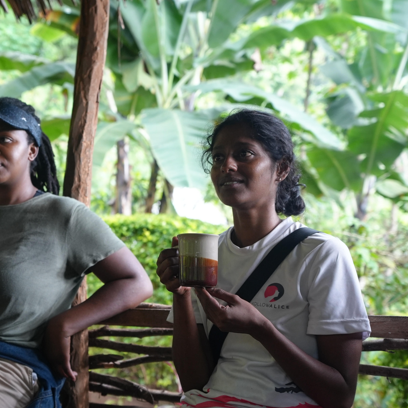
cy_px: 204
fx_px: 680
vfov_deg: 33.4
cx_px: 124
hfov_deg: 33.0
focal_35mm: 51
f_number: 4
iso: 2500
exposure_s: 1/160
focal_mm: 40
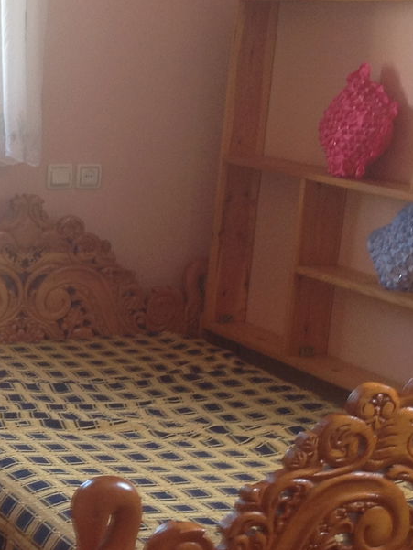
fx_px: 1479
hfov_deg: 15.3
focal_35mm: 93
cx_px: -82
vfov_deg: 21.0
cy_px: 354
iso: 50
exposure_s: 1/24
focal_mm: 4.28
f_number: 2.4
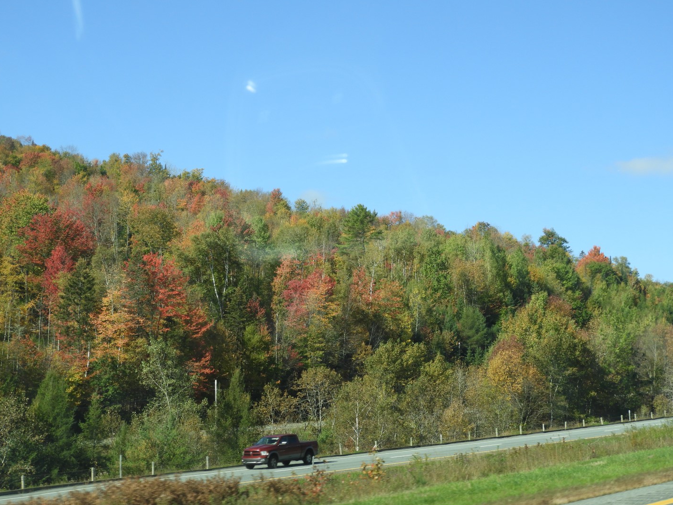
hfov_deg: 29.4
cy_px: 253
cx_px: 336
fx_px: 1283
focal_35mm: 66
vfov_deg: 22.3
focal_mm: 11.6
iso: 100
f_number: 4.2
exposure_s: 1/400
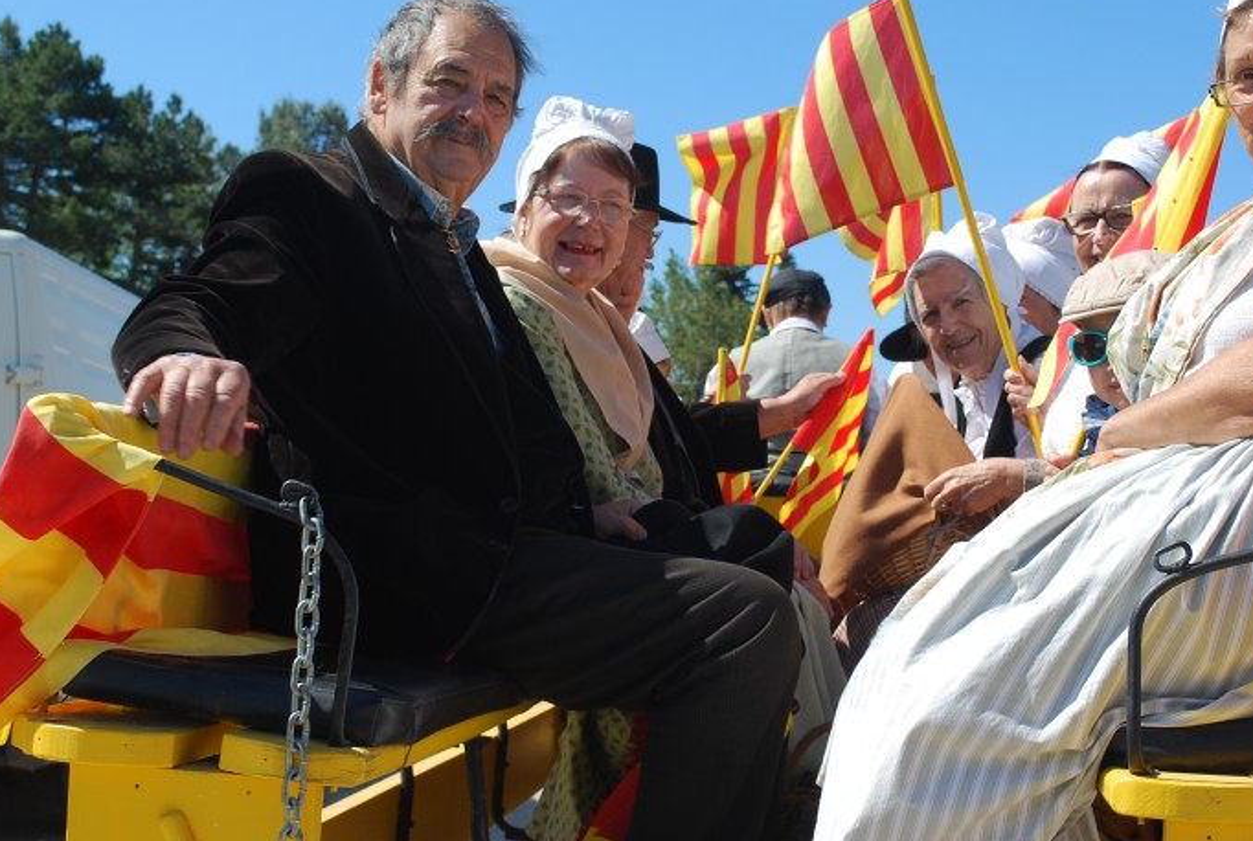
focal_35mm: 62
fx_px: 2148
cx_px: 693
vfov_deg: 22.2
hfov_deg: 32.5
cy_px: 394
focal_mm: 35
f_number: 7.1
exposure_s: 1/200
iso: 100
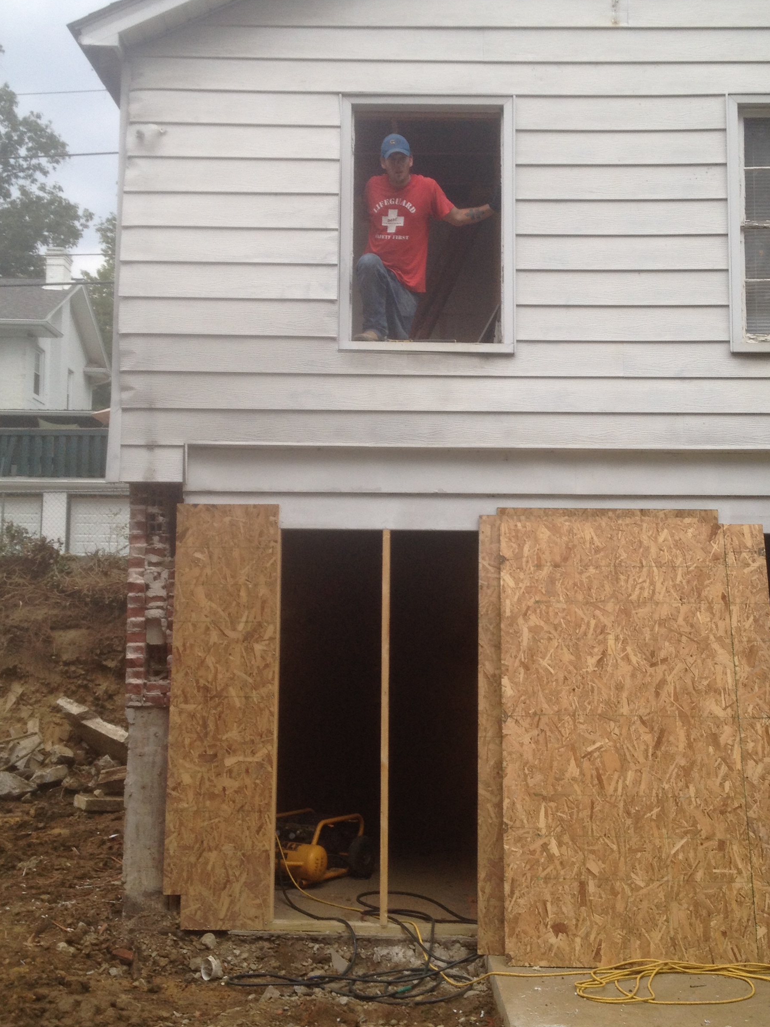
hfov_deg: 30.2
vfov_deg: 39.6
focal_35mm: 48
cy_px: 464
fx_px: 1424
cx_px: 438
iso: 50
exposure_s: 1/302
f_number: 2.4
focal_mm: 4.28
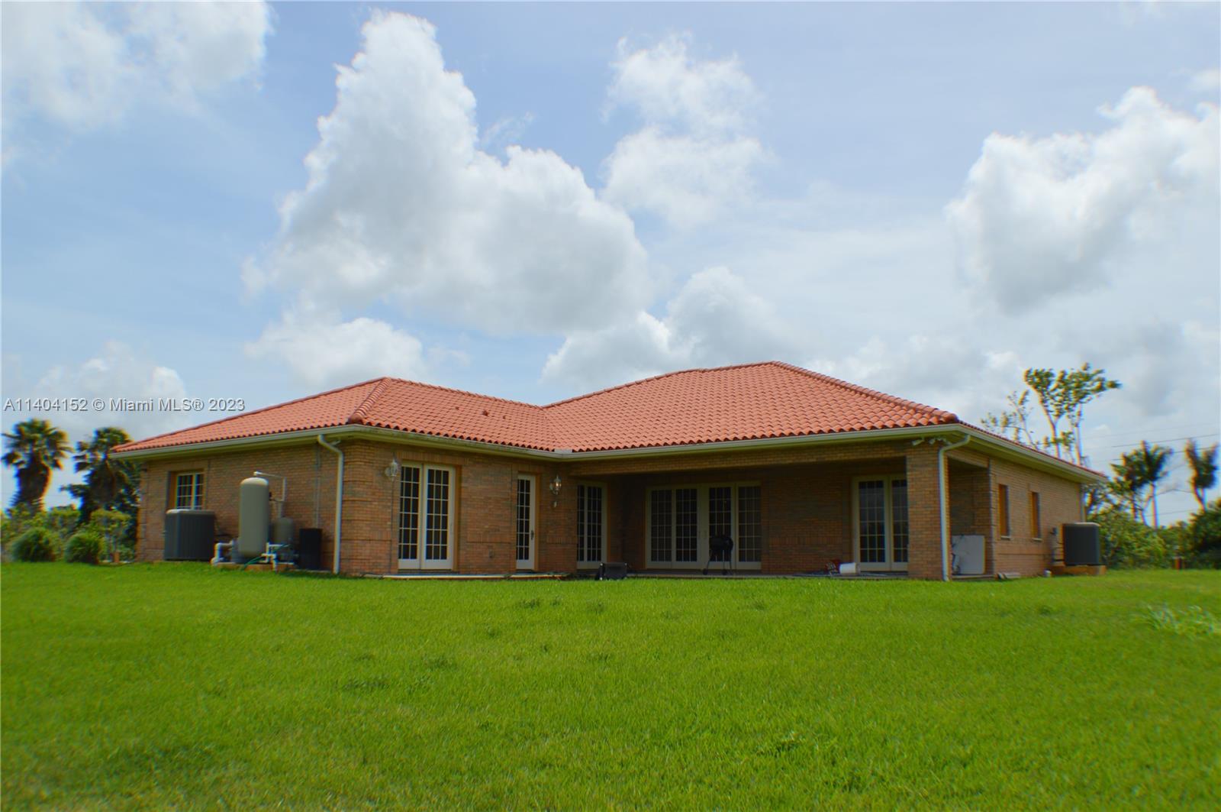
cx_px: 610
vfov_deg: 36.8
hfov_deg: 53.2
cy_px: 406
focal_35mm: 36
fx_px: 1220
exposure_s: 1/320
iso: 100
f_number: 9
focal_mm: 24
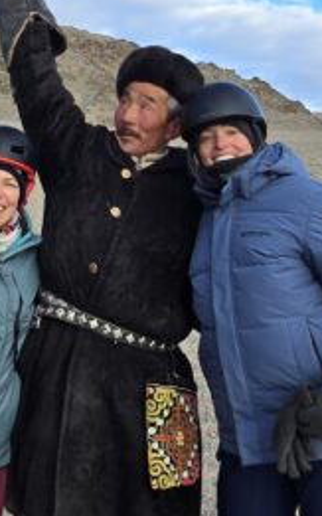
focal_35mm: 54
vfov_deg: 36.1
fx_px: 759
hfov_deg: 23.6
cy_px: 95
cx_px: 57
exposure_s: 1/593
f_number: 2.2
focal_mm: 2.2
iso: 50
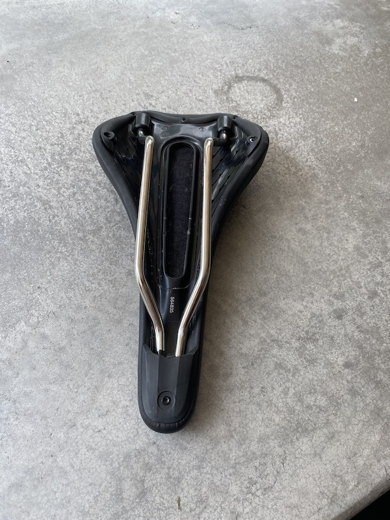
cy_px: 260
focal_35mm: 26
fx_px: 391
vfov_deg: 67.3
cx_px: 195
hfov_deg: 53.1
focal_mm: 4.25
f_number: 1.8
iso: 32
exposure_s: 1/420
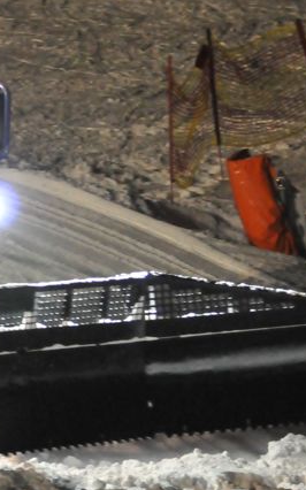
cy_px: 232
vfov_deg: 8.4
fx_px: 3351
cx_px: -152
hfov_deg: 5.2
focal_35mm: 251
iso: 3200
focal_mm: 70
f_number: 4.5
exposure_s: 1/40
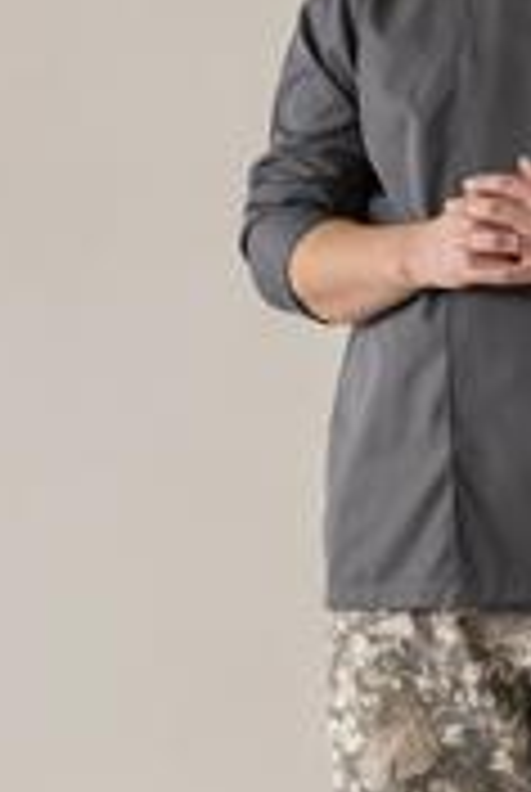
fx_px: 6501
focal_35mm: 295
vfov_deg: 7.0
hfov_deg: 4.7
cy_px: 486
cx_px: 598
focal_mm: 112
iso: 320
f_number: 11
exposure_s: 1/160
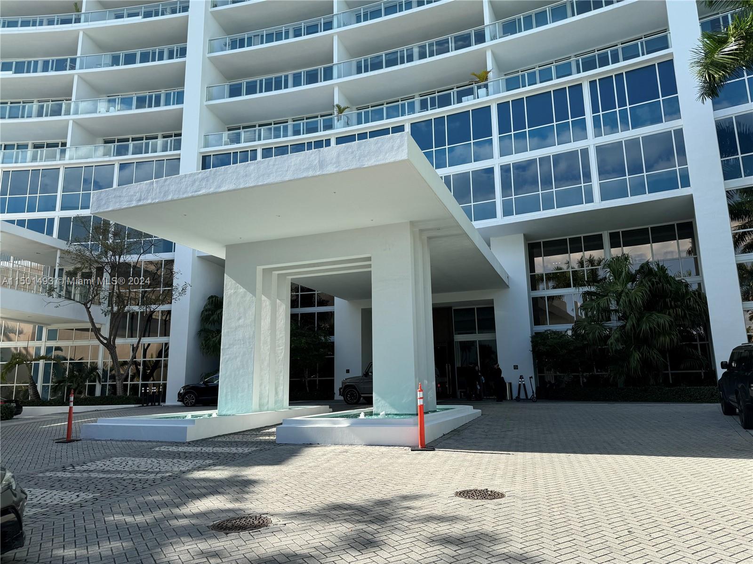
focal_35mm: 24
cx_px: 376
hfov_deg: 71.6
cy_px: 282
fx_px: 522
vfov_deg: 56.8
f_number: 1.78
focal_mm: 6.86
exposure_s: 1/2174
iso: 80
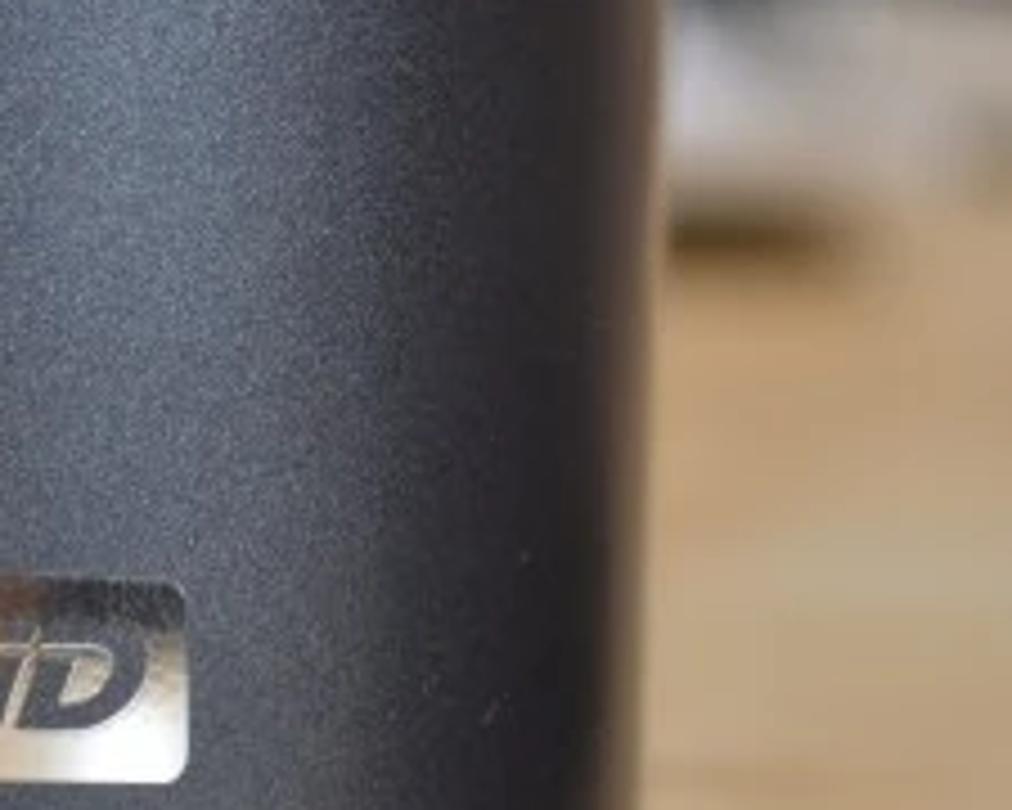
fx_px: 5841
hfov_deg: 9.9
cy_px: 218
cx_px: 108
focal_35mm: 195
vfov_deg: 7.9
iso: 200
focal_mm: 52
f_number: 5.6
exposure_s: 1/30
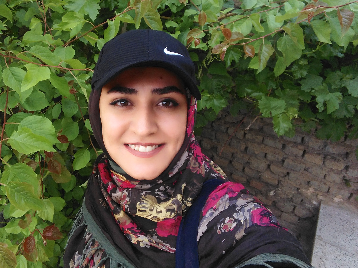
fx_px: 279
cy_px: 110
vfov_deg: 51.1
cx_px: 142
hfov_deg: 64.7
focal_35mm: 27
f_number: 2.4
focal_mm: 2.38
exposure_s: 1/297
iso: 89
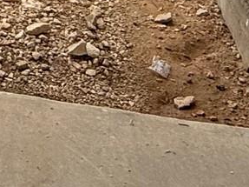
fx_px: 719
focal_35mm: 100
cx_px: -101
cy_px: -221
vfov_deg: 12.5
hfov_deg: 18.0
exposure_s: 1/625
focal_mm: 2.22
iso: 50
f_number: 2.2
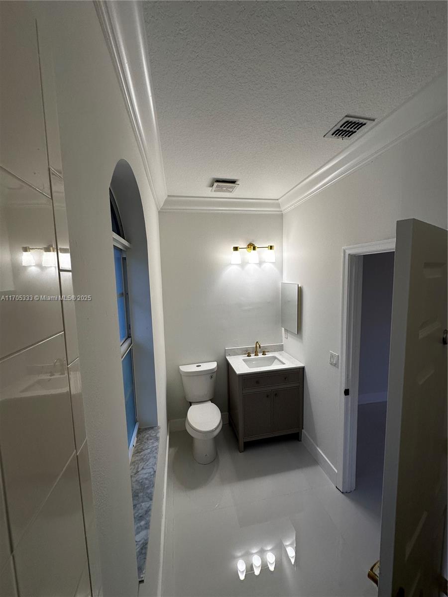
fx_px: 242
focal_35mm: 14
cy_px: 298
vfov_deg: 102.1
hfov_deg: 85.7
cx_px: 224
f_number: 2.2
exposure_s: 1/120
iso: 64
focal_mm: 2.22
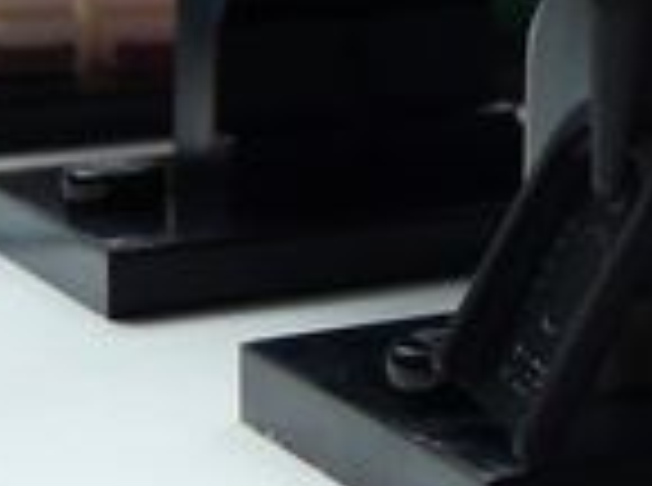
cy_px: -284
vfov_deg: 9.2
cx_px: 1304
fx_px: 2912
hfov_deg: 11.5
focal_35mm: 155
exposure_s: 1/80
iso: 100
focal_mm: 4.6
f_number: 2.8
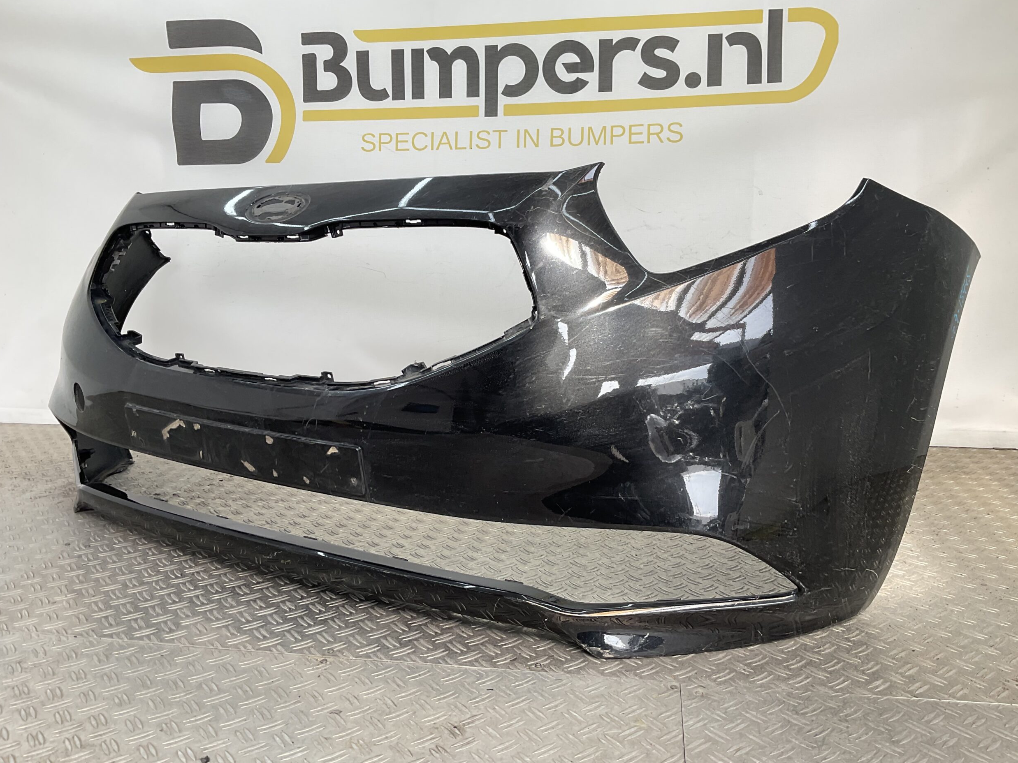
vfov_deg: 46.8
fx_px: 882
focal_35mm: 30
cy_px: 376
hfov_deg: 60.0
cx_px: 508
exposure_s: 1/165
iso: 16
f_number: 1.8
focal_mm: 3
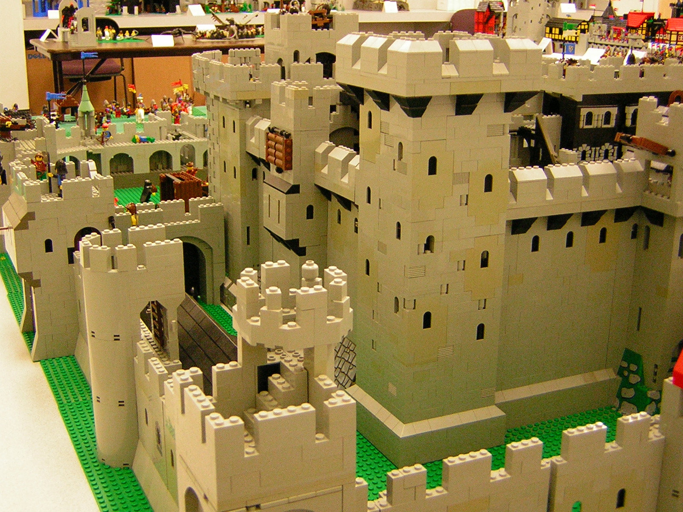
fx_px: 927
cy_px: 256
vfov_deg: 30.9
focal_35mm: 47
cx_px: 342
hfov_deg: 40.4
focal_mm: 6.1
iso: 149
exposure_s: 1/5.5
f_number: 2.9
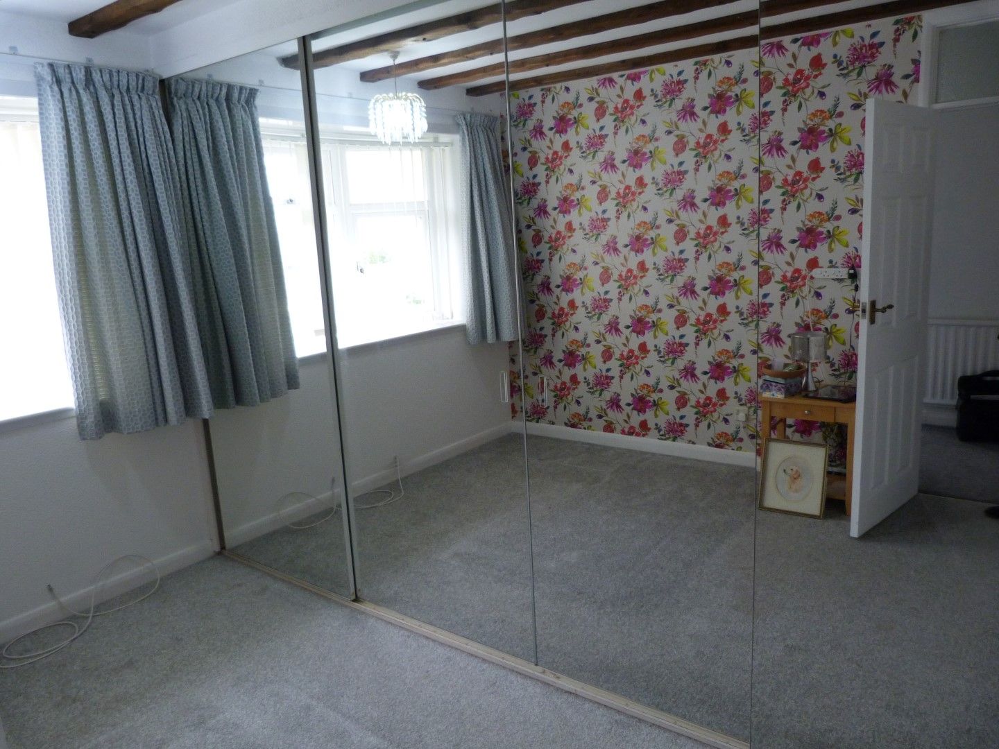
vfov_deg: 54.9
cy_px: 374
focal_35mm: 25
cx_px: 500
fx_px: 721
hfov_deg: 69.4
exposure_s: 1/60
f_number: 2.8
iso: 200
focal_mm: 4.5
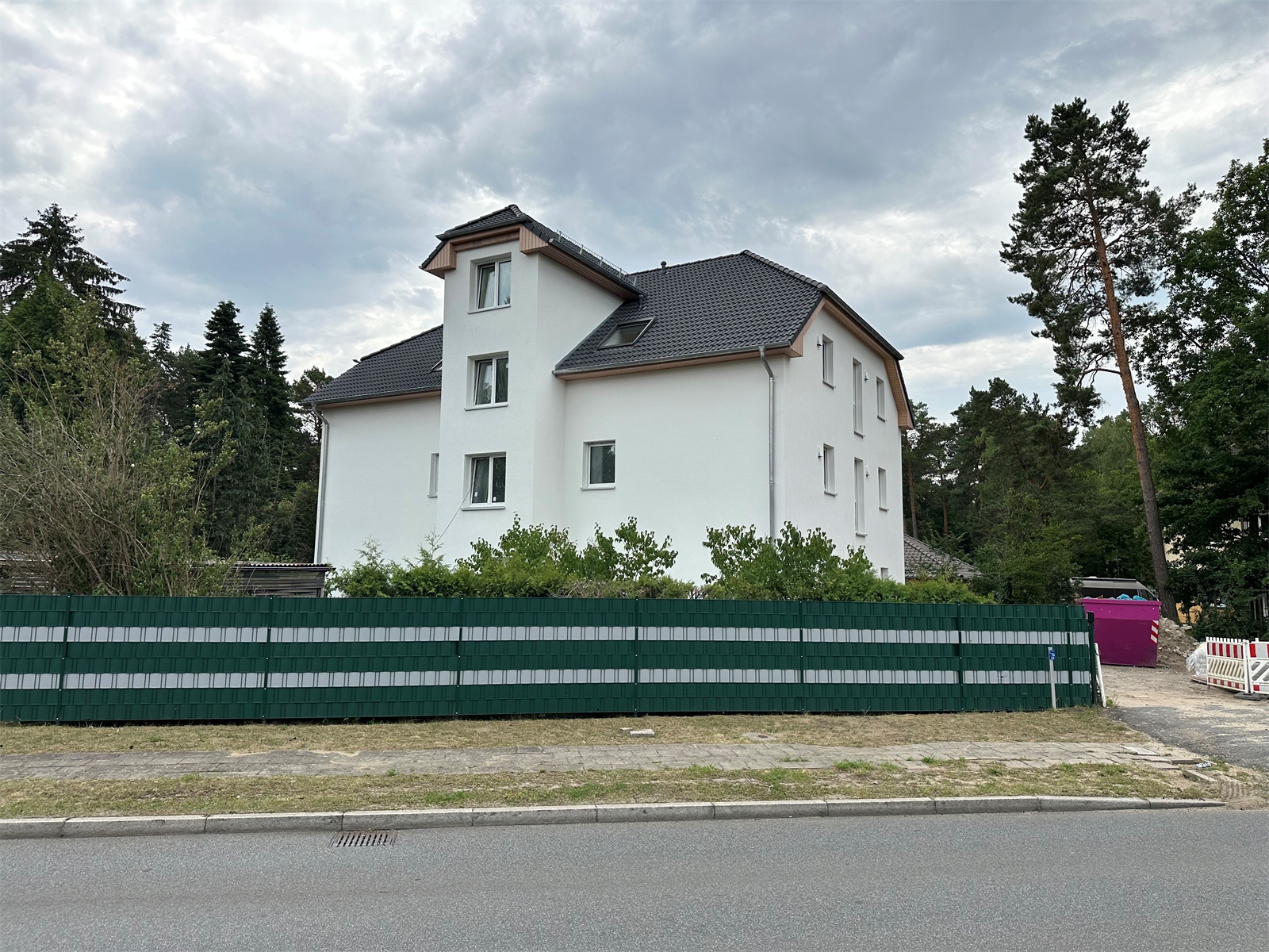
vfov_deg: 56.8
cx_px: 634
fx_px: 880
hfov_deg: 71.6
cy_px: 476
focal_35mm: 24
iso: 80
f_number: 1.78
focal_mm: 6.86
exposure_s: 1/3717
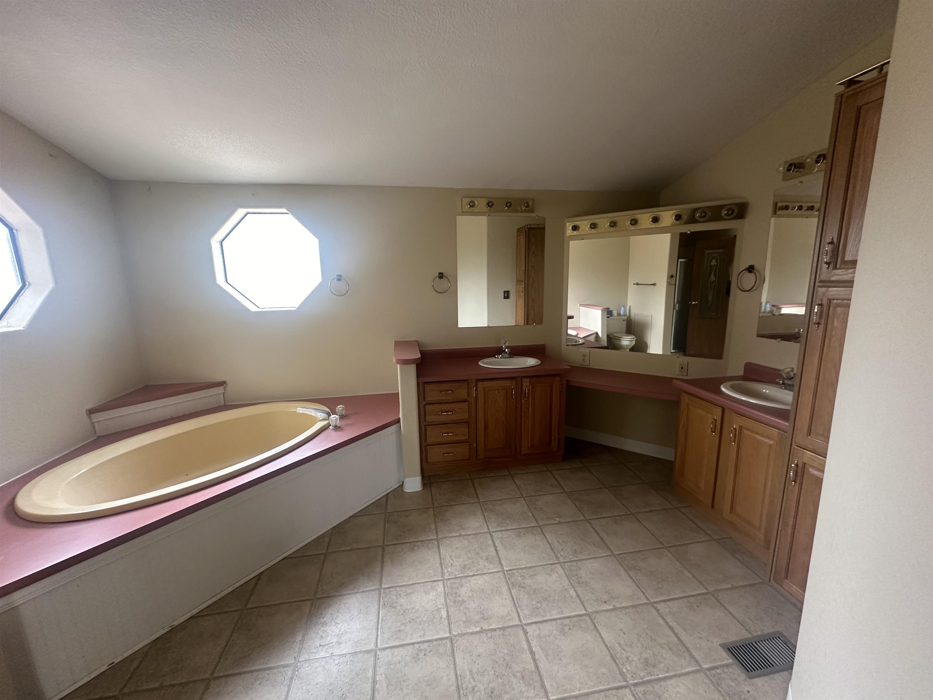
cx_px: 466
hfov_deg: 102.1
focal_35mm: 14
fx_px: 377
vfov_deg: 85.7
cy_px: 350
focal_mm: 2.22
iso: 250
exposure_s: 1/60
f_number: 2.2
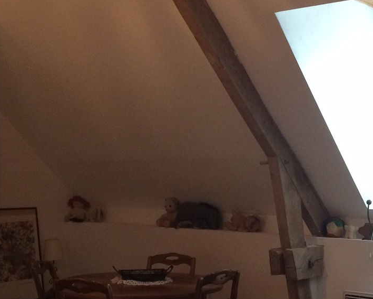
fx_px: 706
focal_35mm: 64
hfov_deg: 29.5
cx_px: 230
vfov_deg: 23.6
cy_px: 226
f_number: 2.2
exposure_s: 1/20
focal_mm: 4.15
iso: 320
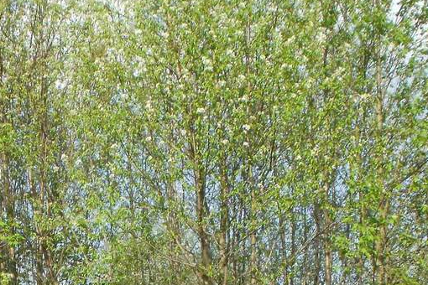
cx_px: -17
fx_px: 1117
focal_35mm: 94
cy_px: 357
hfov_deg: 20.8
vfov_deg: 14.0
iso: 100
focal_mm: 6.3
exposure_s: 1/200
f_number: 5.6
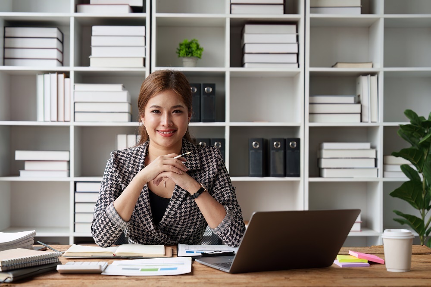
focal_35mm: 63
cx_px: 216
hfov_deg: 31.9
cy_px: 144
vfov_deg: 21.6
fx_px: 754
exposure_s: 1/250
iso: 320
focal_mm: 63
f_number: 4
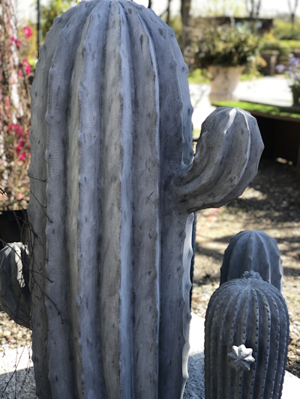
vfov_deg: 36.8
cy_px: 200
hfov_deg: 28.0
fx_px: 601
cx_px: 150
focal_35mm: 52
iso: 16
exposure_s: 1/130
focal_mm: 6
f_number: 2.4
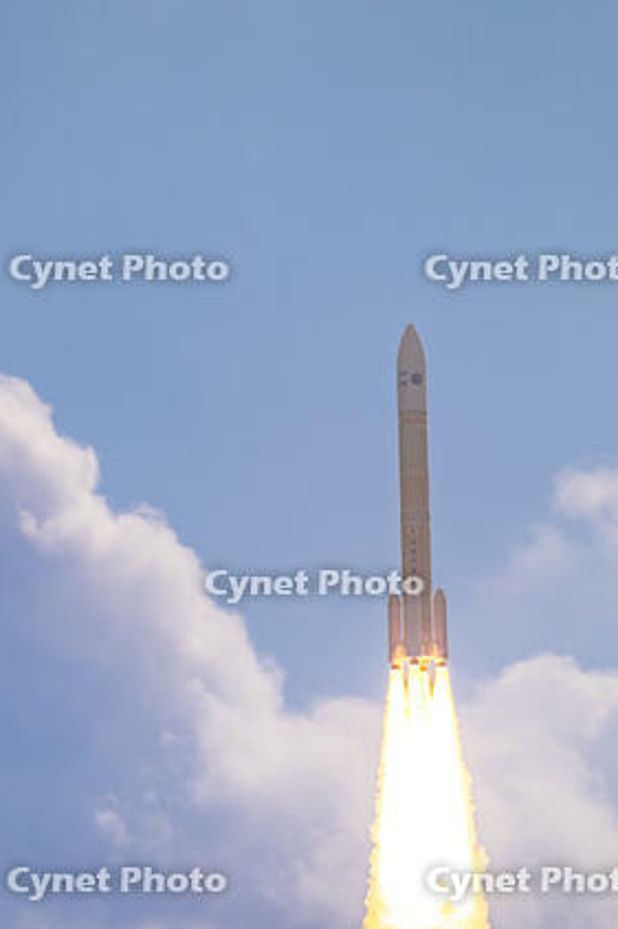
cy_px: 577
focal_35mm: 796
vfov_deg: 2.6
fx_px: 20512
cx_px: 328
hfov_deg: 1.7
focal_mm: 560
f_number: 10
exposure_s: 1/1600
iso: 80
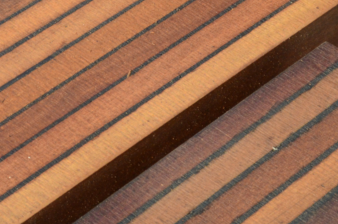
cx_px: 34
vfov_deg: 6.5
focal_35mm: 209
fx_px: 1958
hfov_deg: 9.8
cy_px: -35
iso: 1250
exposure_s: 1/640
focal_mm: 46
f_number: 13
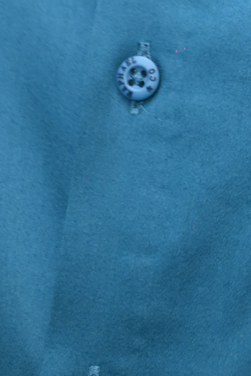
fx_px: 1306
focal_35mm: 125
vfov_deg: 16.4
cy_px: 142
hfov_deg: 10.9
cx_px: 216
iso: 160
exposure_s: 1/200
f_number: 1.8
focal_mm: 50
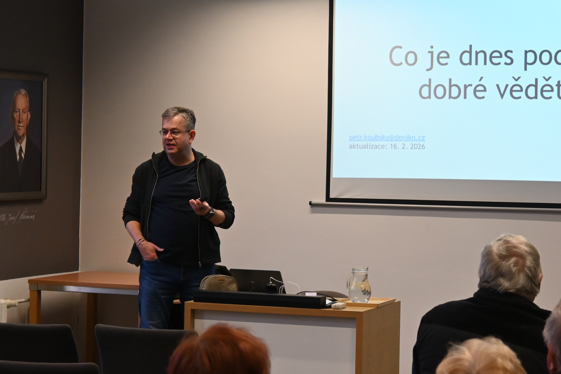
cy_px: 197
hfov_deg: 21.6
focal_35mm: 94
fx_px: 1465
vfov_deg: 14.6
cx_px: 366
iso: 1400
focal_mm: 46
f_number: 6
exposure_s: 1/125
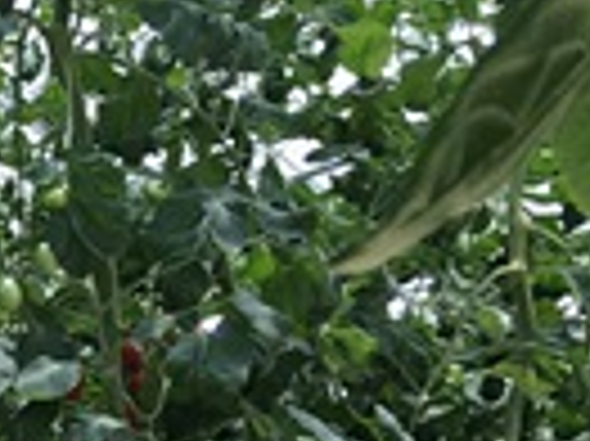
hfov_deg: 9.7
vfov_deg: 7.9
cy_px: 940
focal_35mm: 177
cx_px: -869
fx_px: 3014
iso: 25
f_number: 2.2
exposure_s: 1/105
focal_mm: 4.15
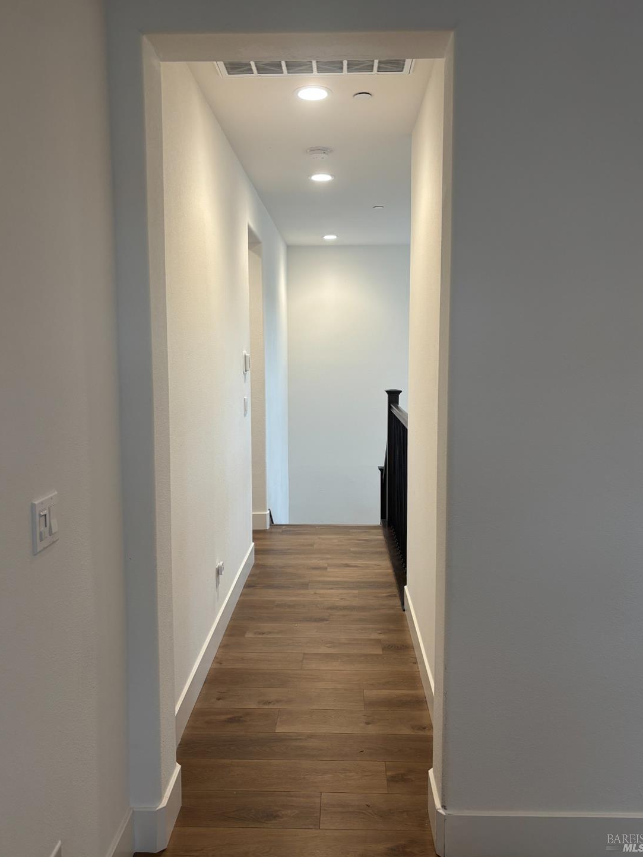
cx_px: 322
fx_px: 669
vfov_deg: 65.3
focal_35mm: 27
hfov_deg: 51.4
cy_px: 415
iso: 100
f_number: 1.6
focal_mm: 5.96
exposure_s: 1/120
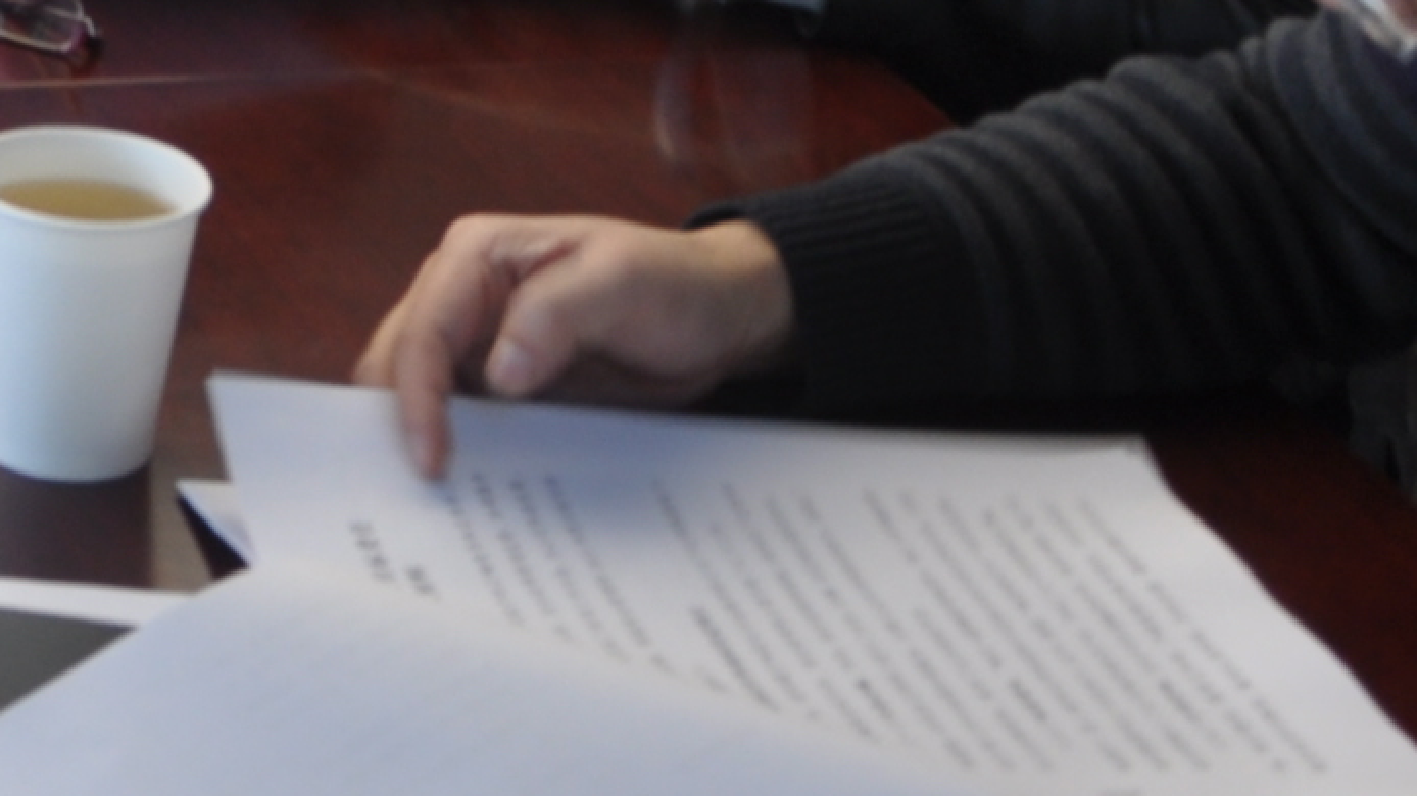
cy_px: -788
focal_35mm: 131
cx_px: -1066
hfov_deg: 14.6
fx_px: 4921
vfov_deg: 8.7
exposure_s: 1/25
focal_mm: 18
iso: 200
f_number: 3.5
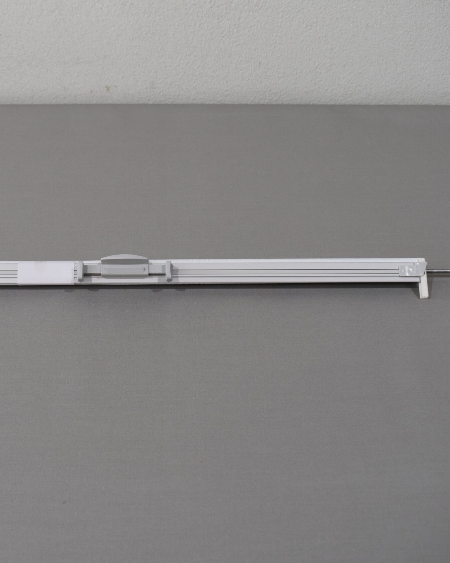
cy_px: 282
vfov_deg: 36.7
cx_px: 139
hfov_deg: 29.4
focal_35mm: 51
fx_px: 849
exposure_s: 1/125
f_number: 5.6
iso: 250
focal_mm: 24
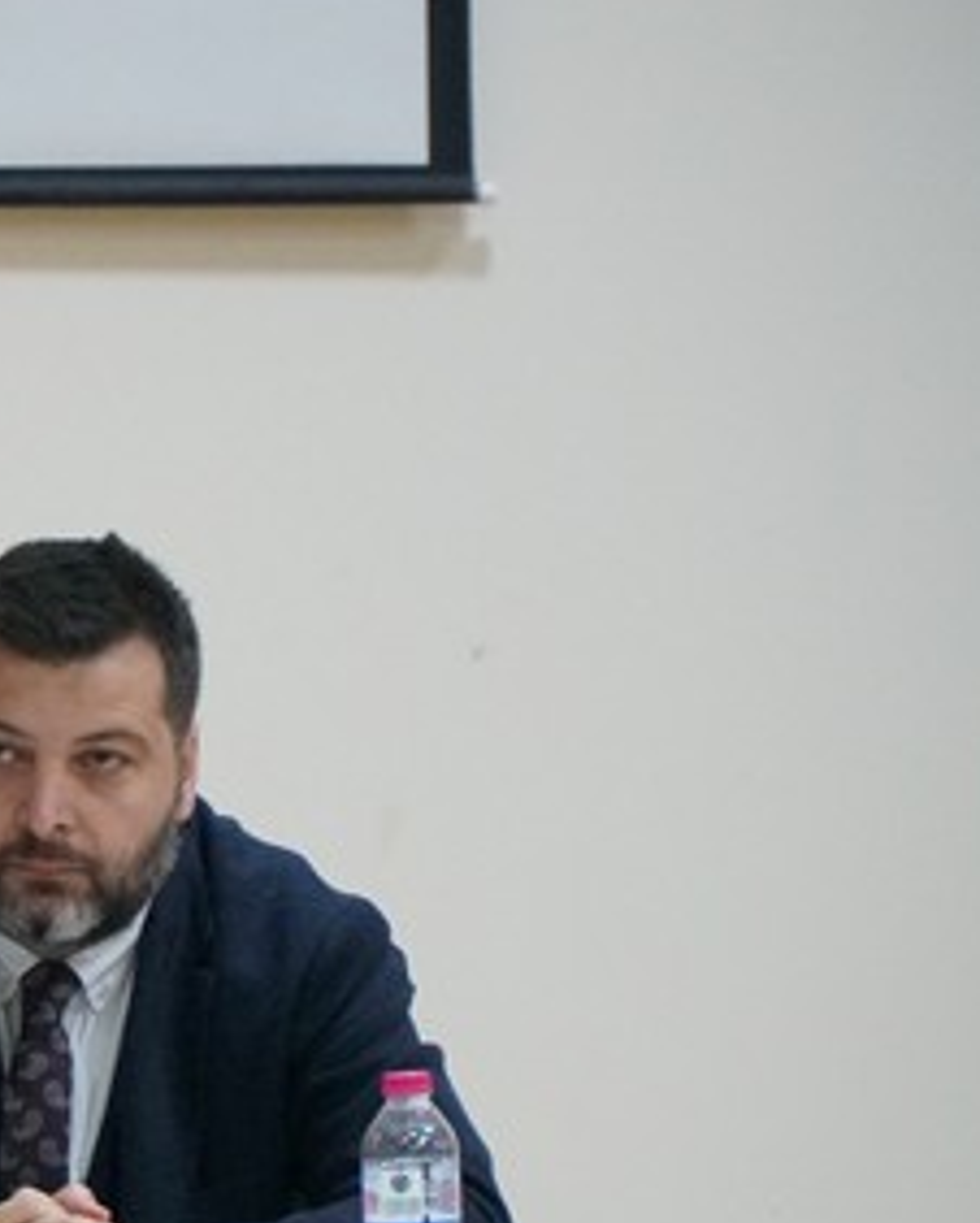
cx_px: -546
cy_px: 904
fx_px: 14024
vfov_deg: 5.0
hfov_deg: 4.0
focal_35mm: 387
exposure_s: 1/80
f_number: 4
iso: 6400
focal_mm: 105
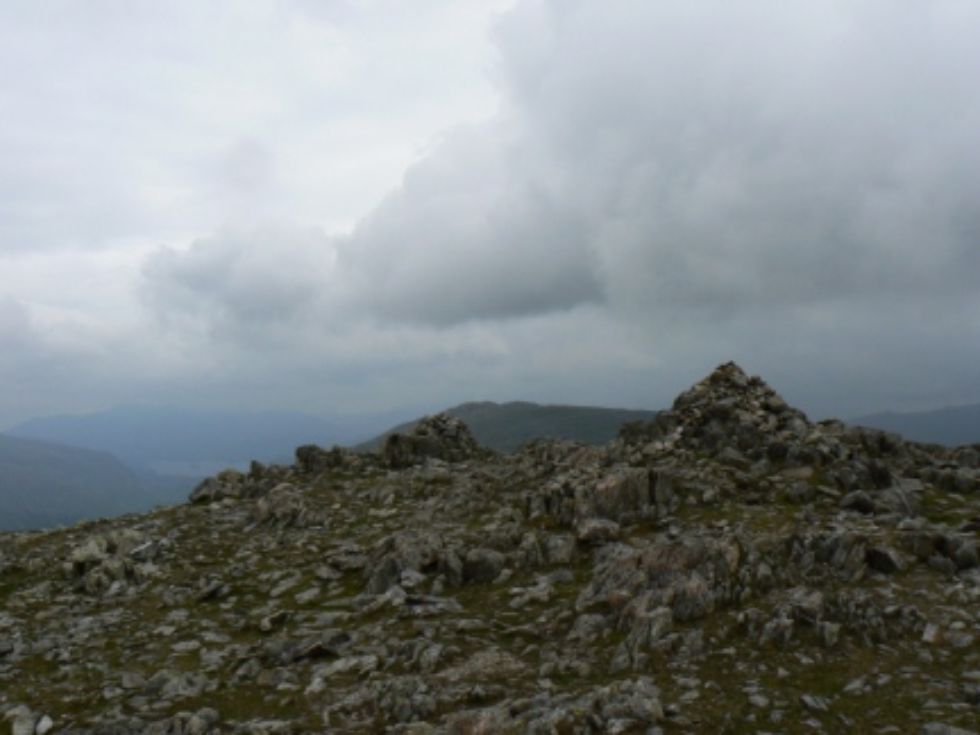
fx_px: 1019
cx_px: 490
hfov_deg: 51.4
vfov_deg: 39.7
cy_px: 368
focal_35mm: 36
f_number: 7.1
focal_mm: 6
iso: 80
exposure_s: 1/400
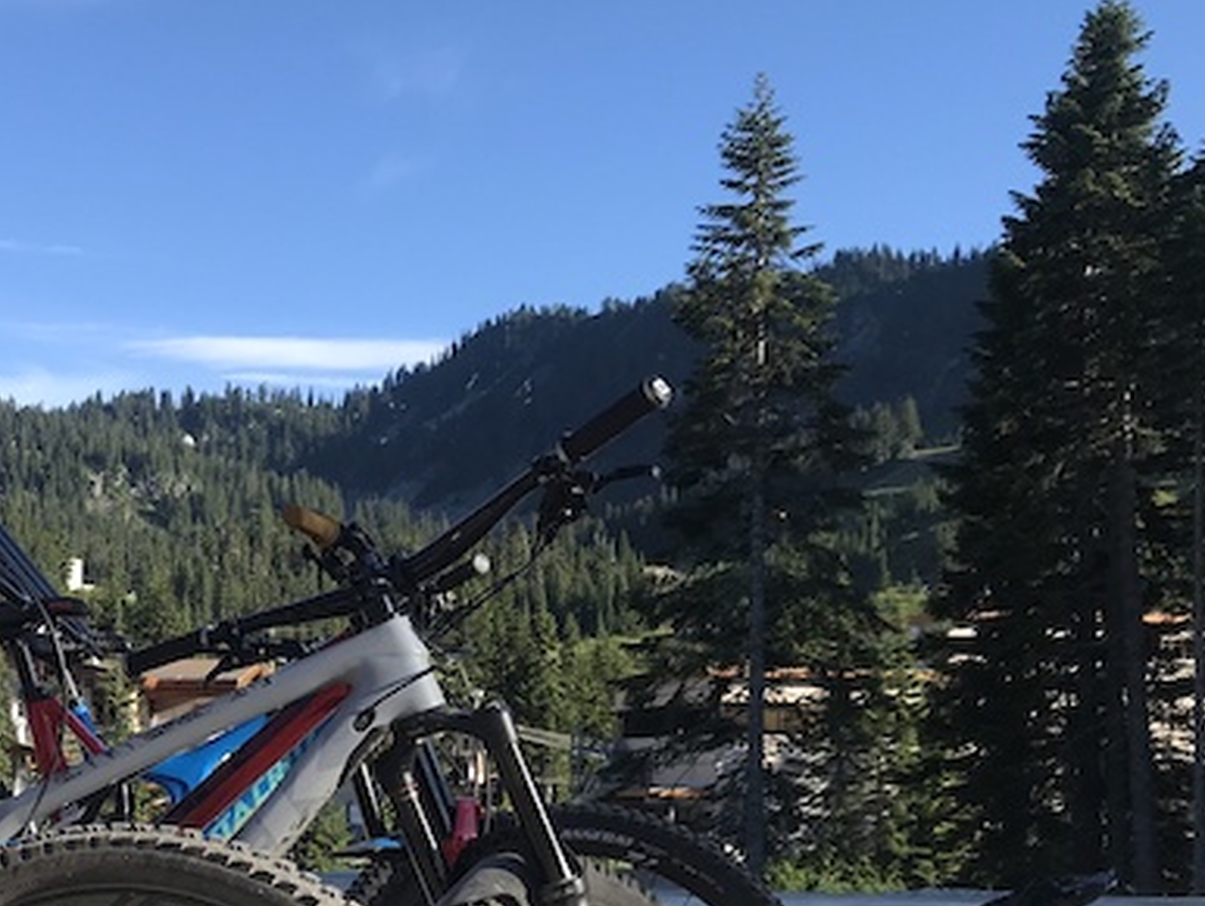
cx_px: 34
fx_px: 2020
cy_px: 759
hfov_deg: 31.1
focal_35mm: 58
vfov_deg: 24.7
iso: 20
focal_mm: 3.99
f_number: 1.8
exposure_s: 1/903
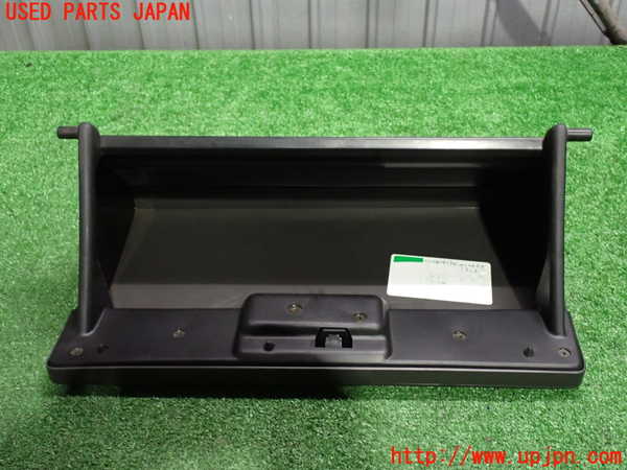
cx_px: 314
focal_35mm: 38
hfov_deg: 49.0
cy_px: 235
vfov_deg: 37.7
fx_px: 688
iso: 800
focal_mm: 6.83
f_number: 2.7
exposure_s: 1/30
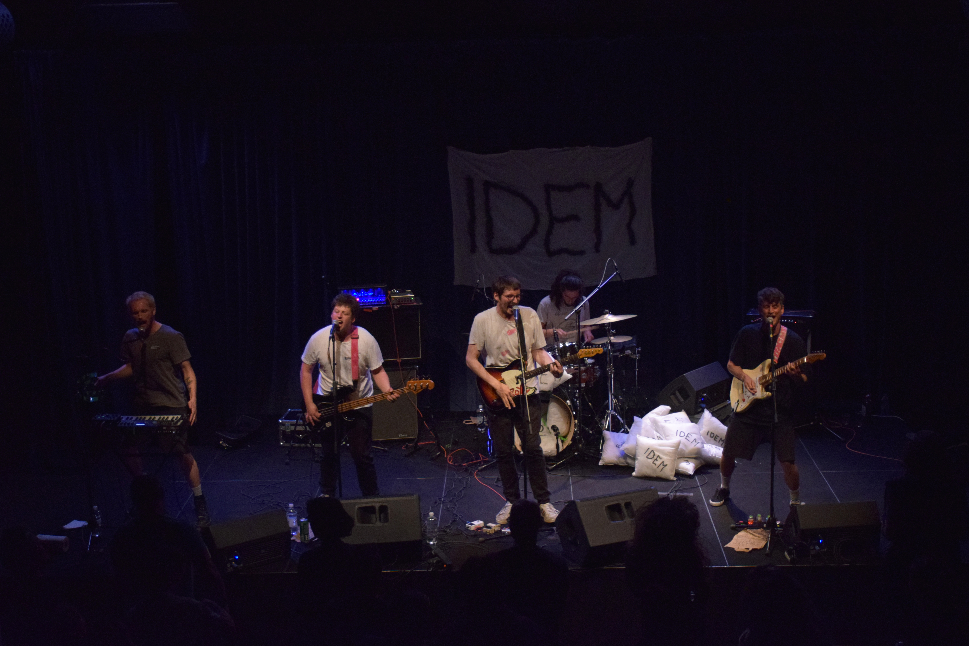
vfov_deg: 25.8
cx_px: 484
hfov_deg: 37.9
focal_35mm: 52
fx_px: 1413
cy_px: 323
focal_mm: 35
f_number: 4.5
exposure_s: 1/160
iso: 2500
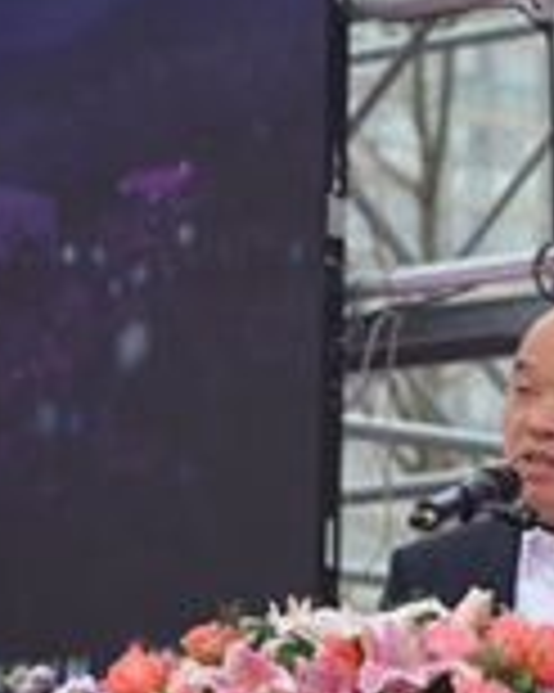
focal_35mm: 385
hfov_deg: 4.0
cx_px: 613
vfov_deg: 5.0
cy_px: 511
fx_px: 7903
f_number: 5.6
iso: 320
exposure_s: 1/250
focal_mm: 105
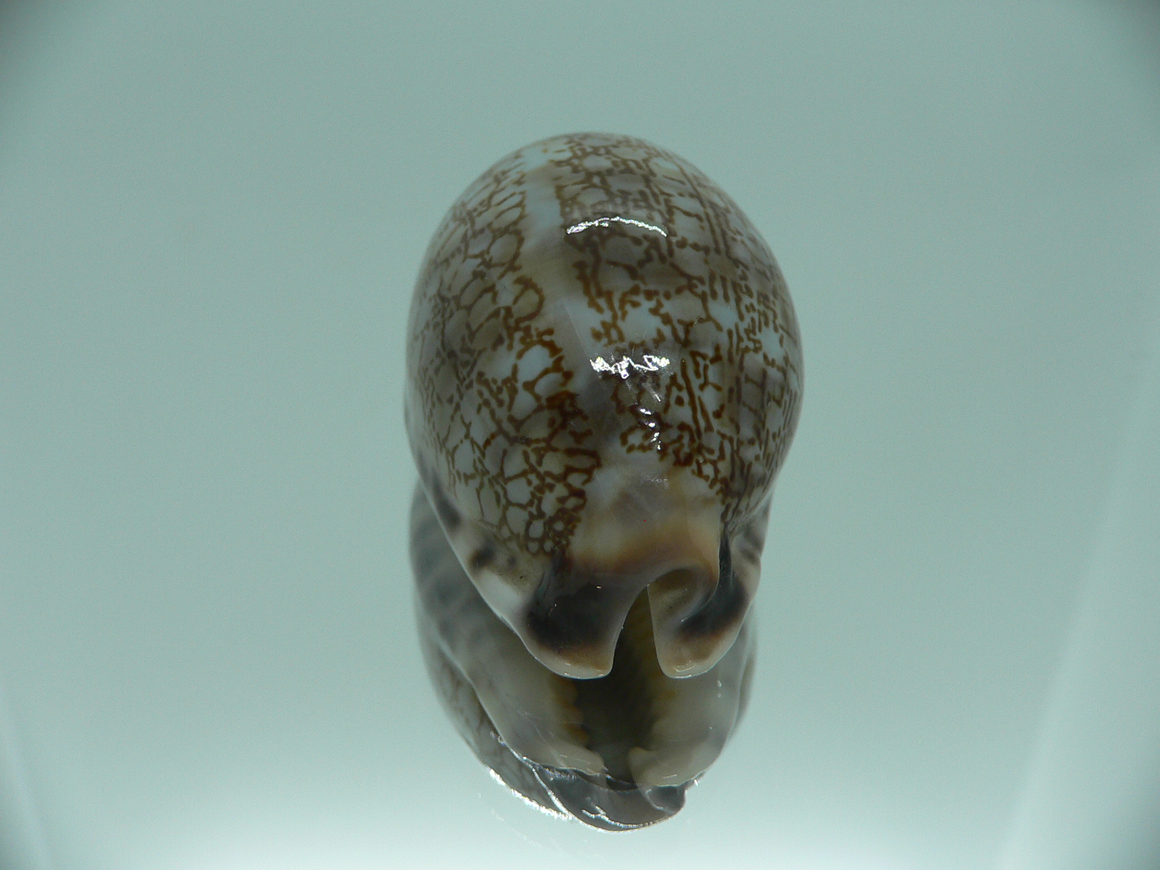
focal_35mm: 35
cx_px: 580
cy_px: 435
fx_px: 1173
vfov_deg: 40.7
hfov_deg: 52.6
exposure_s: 1/60
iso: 80
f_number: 2.8
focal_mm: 4.6
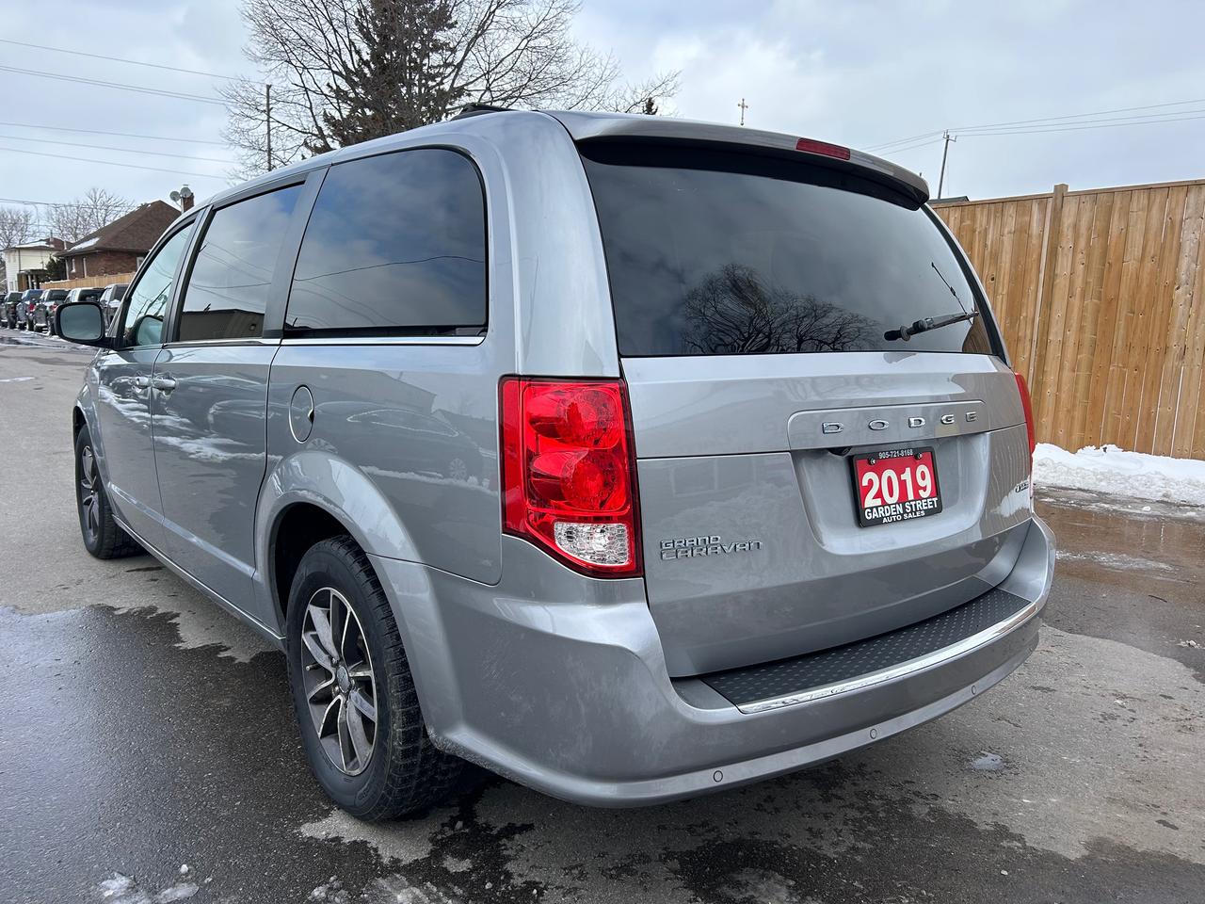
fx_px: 905
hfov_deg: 67.3
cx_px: 602
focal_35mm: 26
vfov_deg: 53.1
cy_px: 452
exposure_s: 1/2299
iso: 50
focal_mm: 5.7
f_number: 1.5
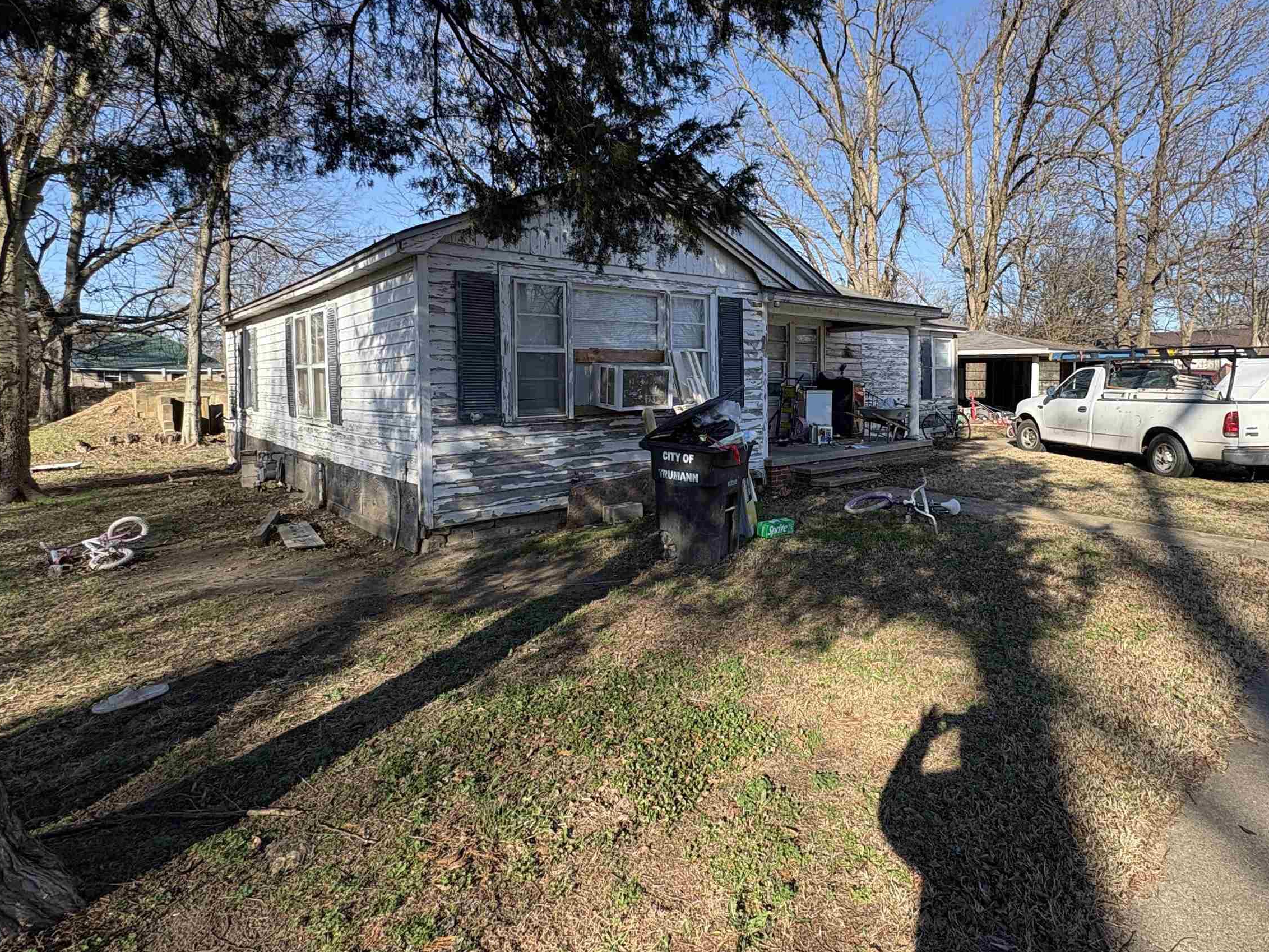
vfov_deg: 68.2
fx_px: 697
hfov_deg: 83.7
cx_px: 754
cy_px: 398
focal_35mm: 19
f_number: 2.2
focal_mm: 2.22
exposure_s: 1/652
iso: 50
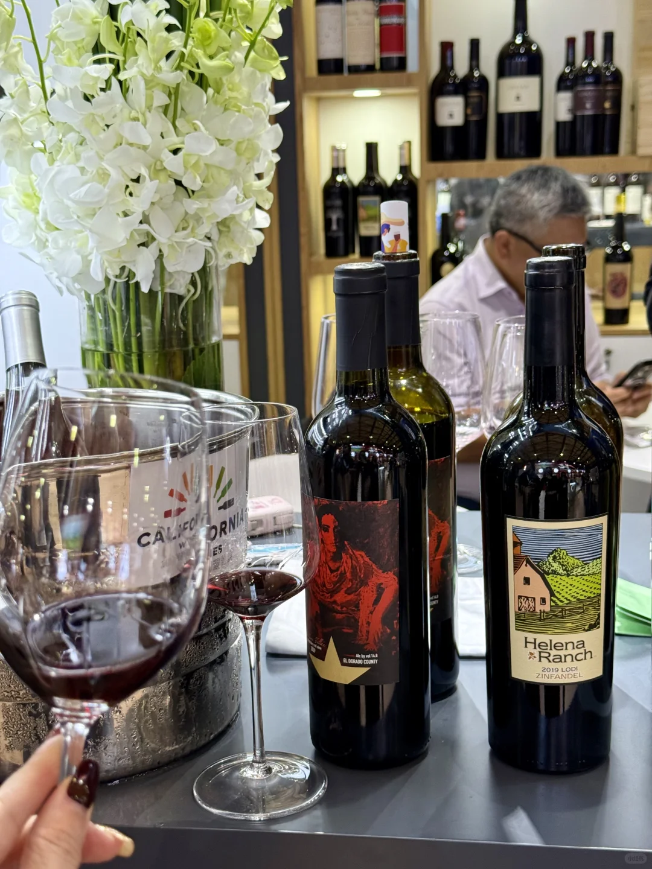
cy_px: 434
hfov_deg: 30.3
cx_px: 326
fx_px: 1205
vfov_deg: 39.7
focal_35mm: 48
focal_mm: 6.76
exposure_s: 1/50
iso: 100
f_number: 1.78
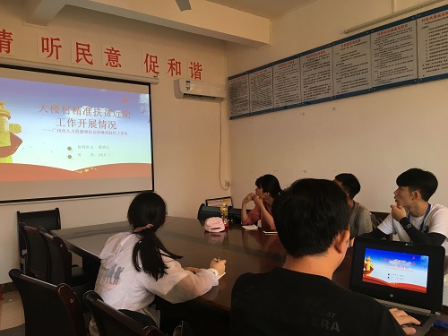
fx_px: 375
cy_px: 168
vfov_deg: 48.2
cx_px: 224
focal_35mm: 29
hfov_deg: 61.7
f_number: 2.2
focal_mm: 4.15
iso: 40
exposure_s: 1/33
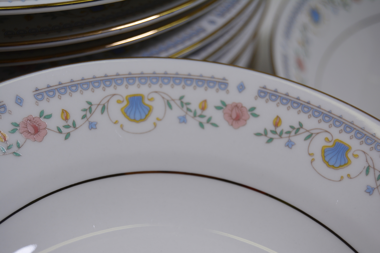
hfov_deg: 27.0
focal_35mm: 75
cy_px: 126
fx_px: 792
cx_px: 190
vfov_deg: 18.2
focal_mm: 50
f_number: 6.3
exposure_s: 1/160
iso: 200
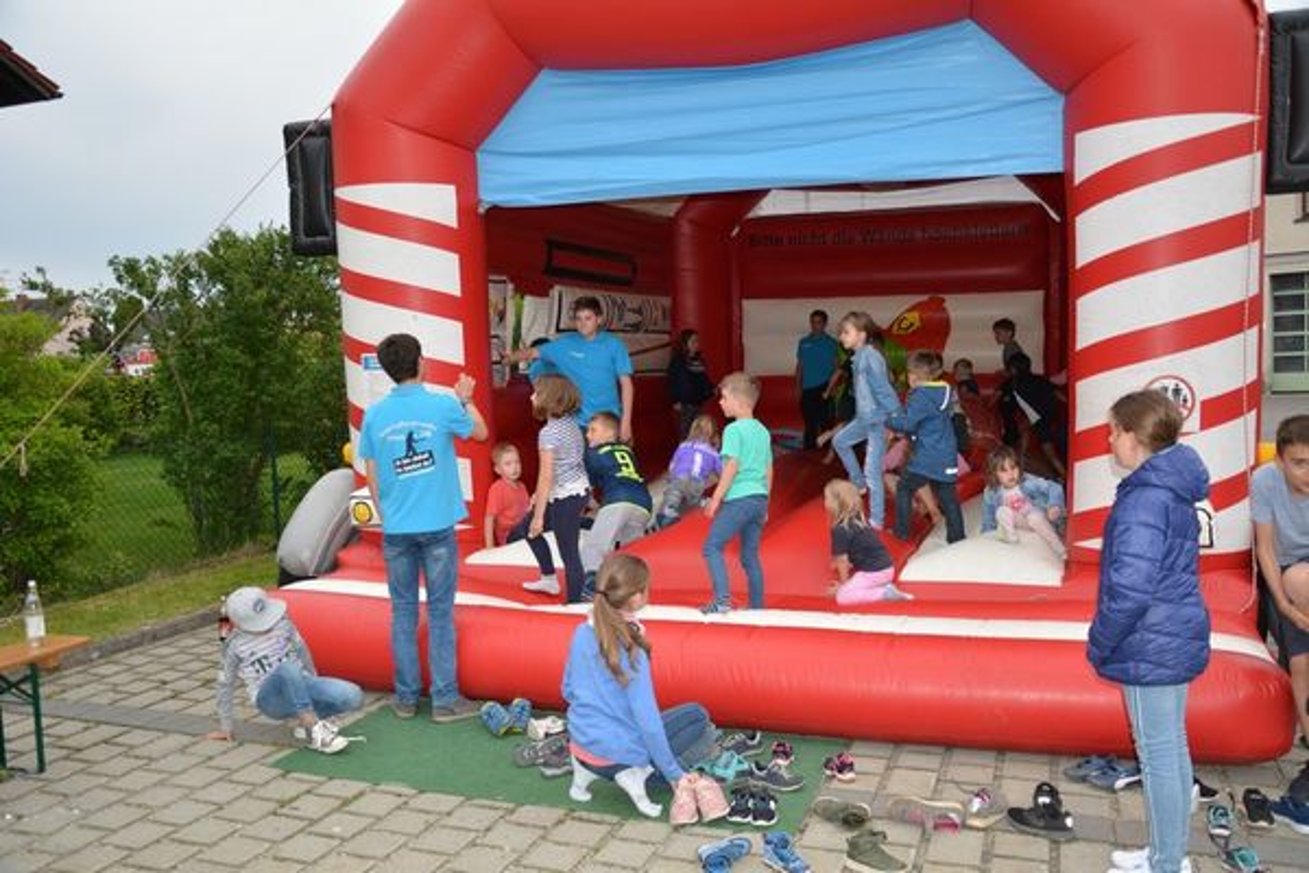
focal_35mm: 32
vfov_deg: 41.7
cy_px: 436
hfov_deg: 59.5
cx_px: 654
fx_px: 1145
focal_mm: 21
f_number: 3.8
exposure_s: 1/160
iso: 200
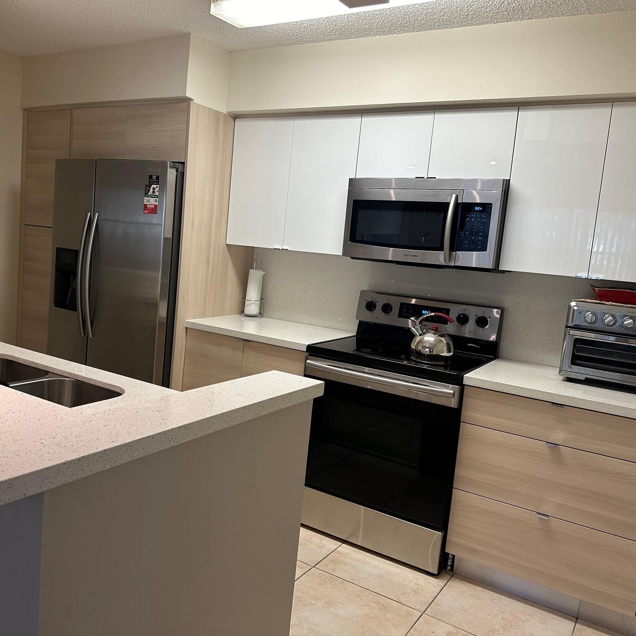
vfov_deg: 55.6
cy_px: 311
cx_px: 267
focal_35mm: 29
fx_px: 603
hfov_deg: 55.4
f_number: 1.78
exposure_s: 1/120
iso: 200
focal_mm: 6.86
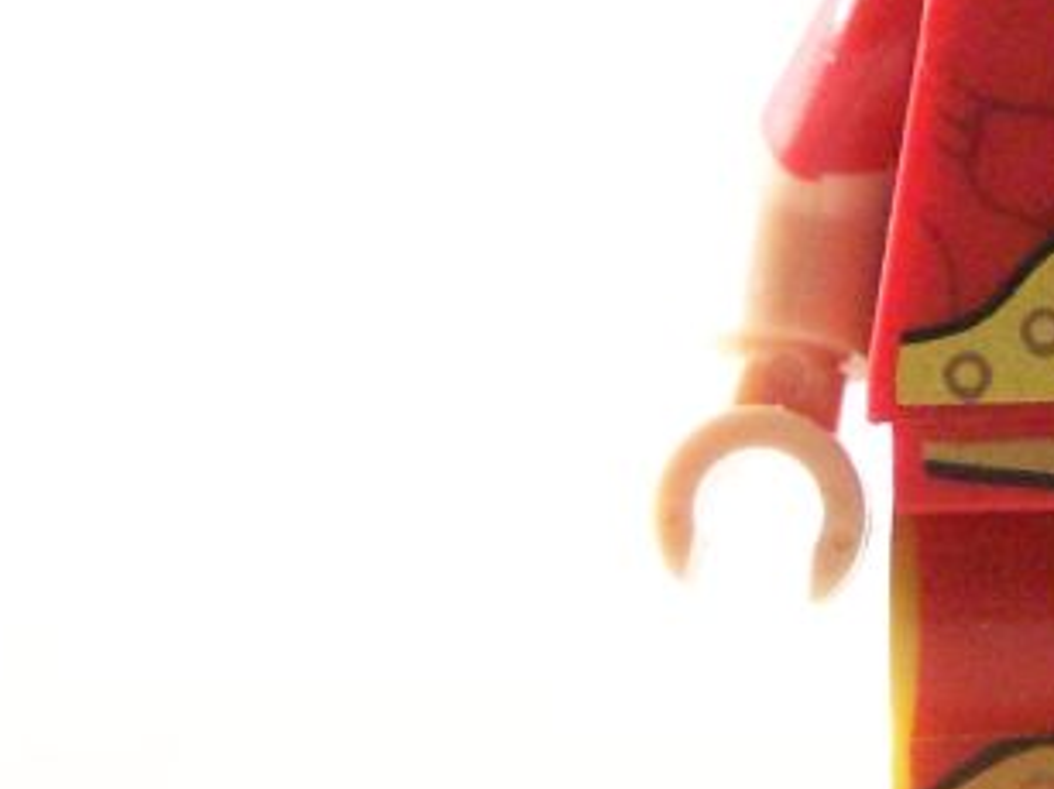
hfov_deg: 6.3
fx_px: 9557
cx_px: 1212
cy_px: 130
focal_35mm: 314
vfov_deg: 4.7
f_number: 3.2
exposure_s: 1/60
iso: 400
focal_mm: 15.6
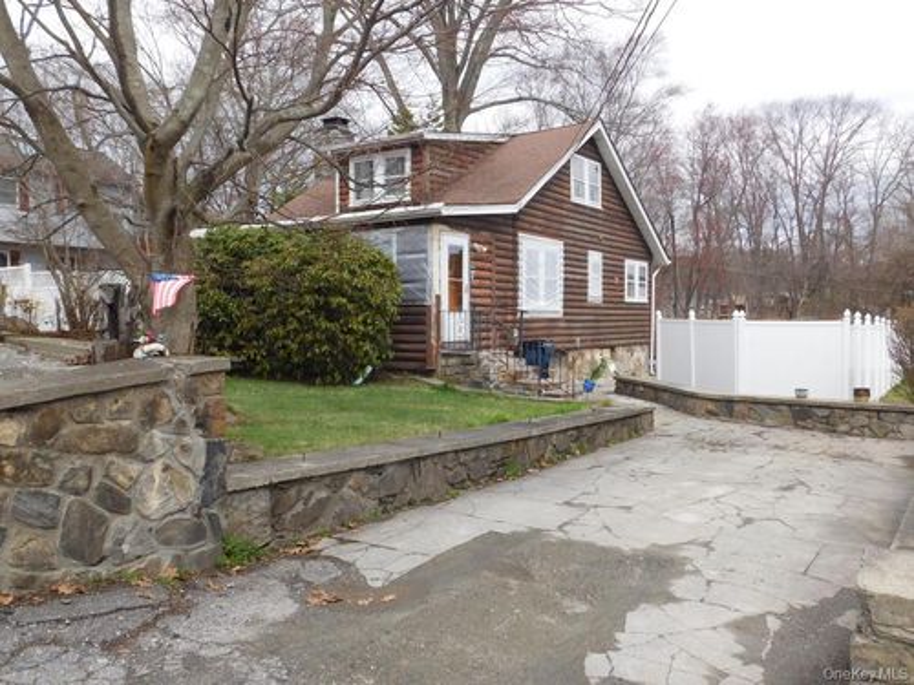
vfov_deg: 46.8
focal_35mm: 30
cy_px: 342
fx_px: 792
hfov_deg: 60.0
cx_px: 457
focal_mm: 5.3
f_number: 3.2
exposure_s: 1/500
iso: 125
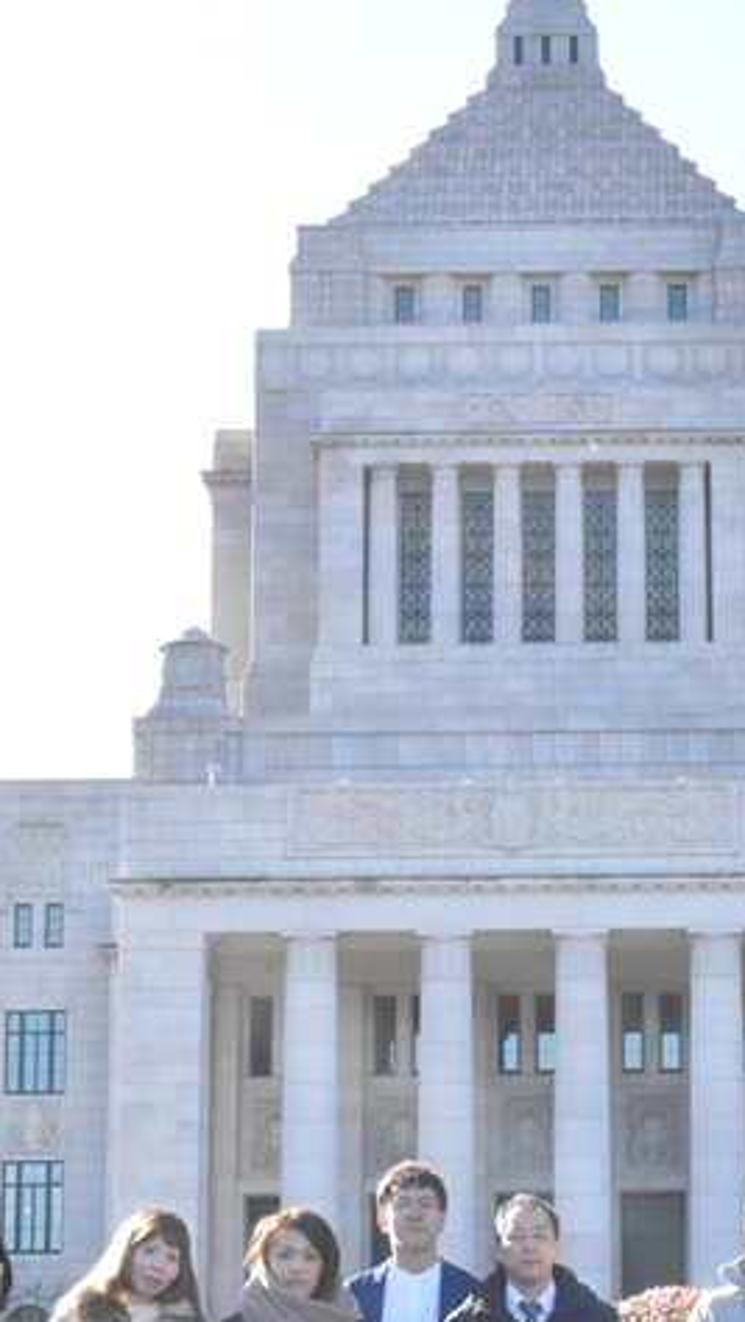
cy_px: 920
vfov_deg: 22.3
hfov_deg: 12.7
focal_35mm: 95
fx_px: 3333
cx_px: 667
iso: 2500
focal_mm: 28
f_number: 20
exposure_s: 1/320
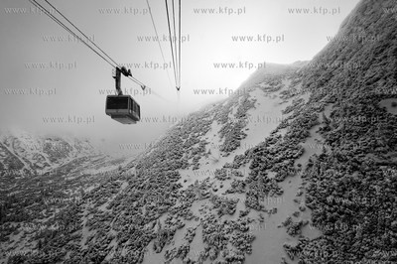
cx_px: 198
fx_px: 154
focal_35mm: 14
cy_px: 132
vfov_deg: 81.1
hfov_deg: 104.3
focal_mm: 14
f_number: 9
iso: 400
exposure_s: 1/1000
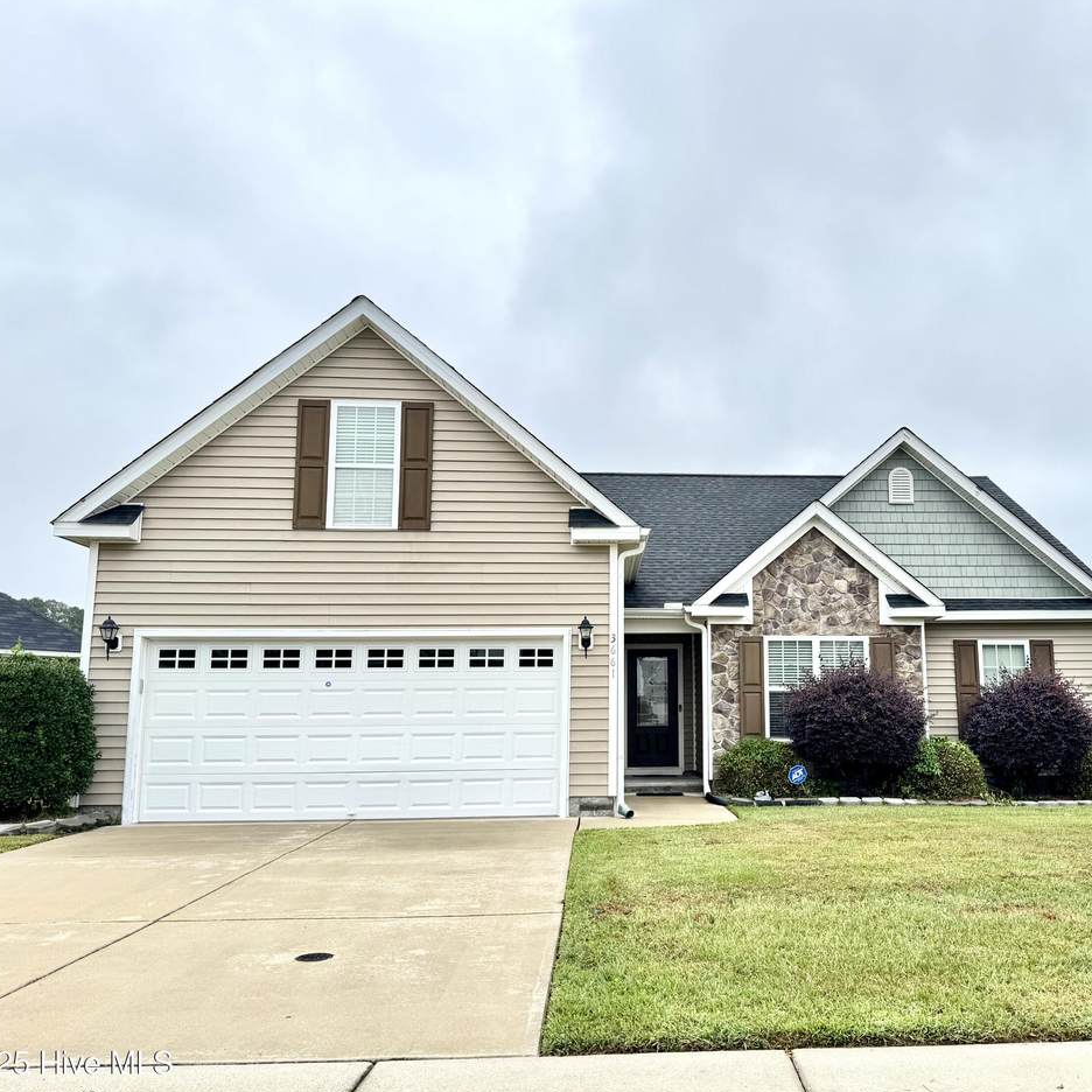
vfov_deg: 55.6
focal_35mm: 29
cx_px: 681
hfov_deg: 55.0
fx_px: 1035
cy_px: 554
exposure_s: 1/615
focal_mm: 6.76
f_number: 1.78
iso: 80
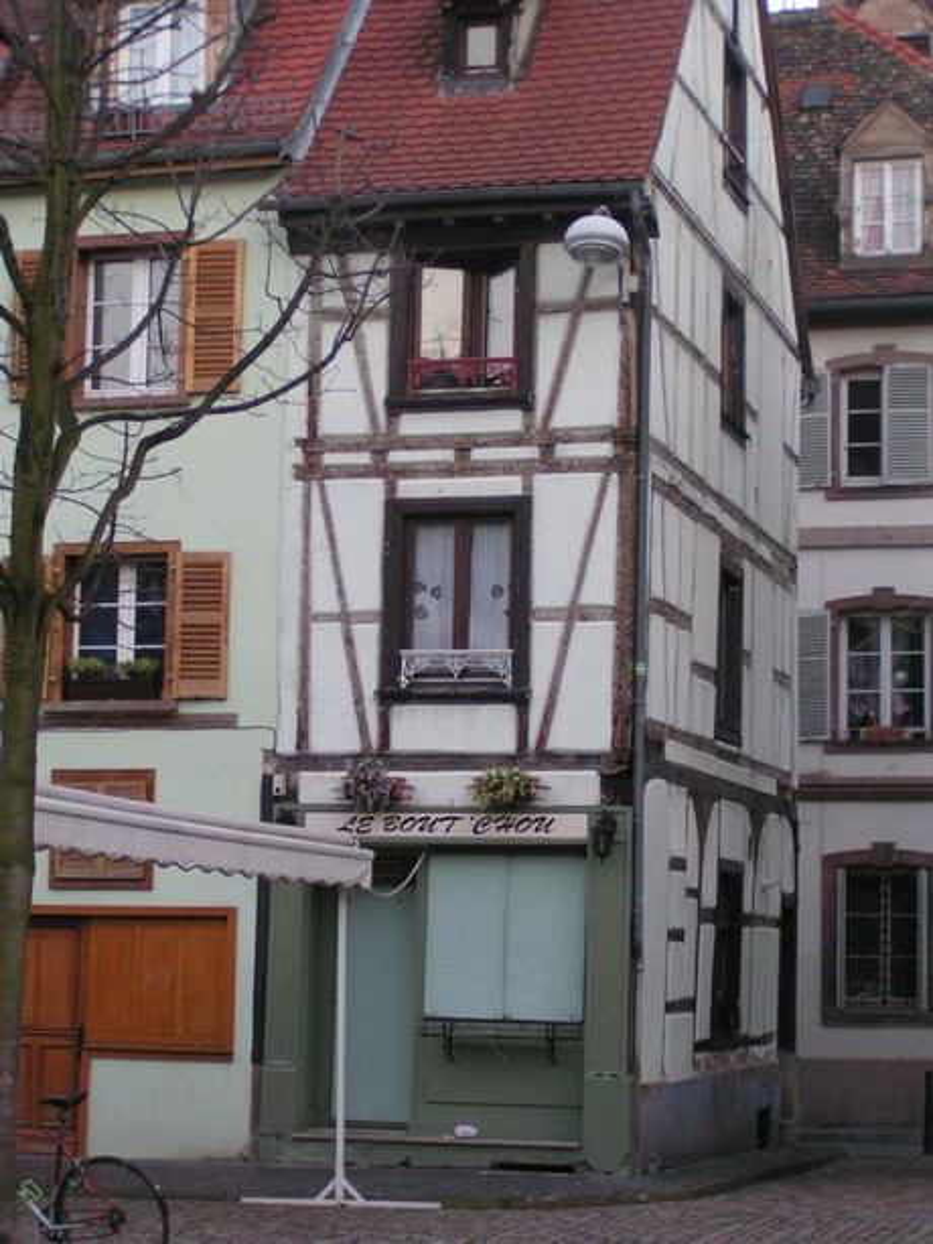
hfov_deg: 19.6
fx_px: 2694
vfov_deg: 26.0
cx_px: 466
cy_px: 622
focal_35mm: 75
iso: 200
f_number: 3.2
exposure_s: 1/40
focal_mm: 11.5
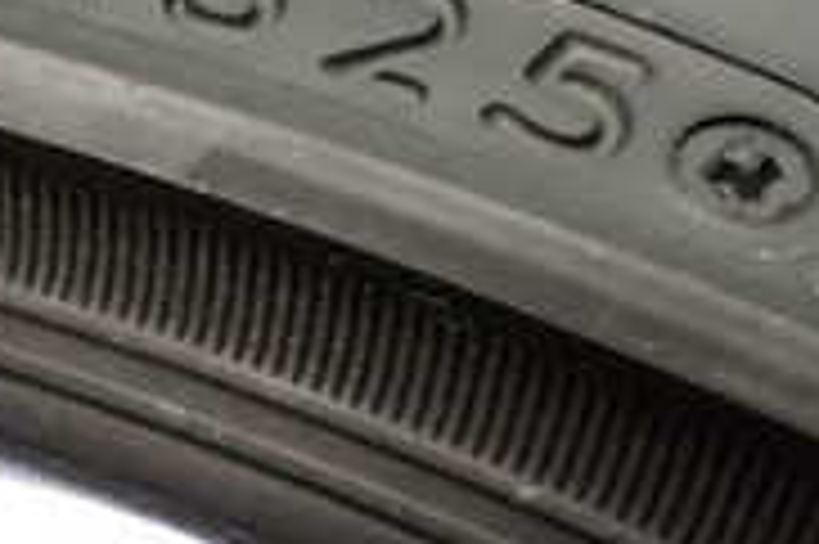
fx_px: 2341
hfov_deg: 19.6
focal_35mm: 103
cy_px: 270
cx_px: 130
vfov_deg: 13.3
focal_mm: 5.4
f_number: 2.3
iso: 800
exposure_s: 1/100
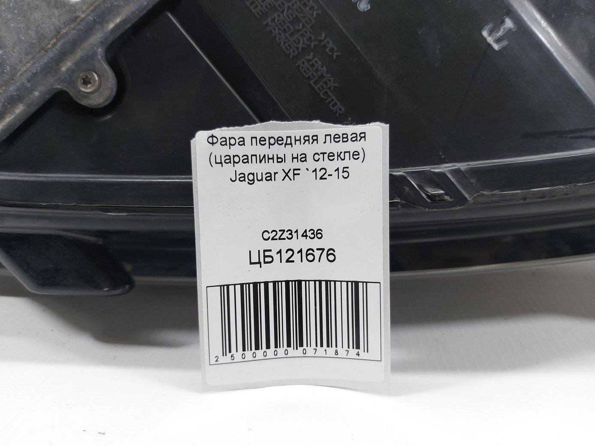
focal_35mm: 24
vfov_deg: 56.8
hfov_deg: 71.6
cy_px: 223
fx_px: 412
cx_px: 298
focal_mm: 5.23
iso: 100
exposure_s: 1/50
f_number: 1.8
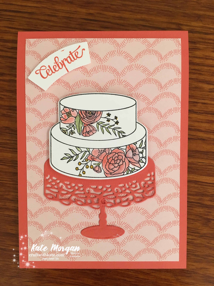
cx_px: 107
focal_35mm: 29
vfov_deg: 61.7
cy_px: 143
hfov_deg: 48.2
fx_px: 239
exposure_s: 1/33
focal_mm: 4.15
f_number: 2.2
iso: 125
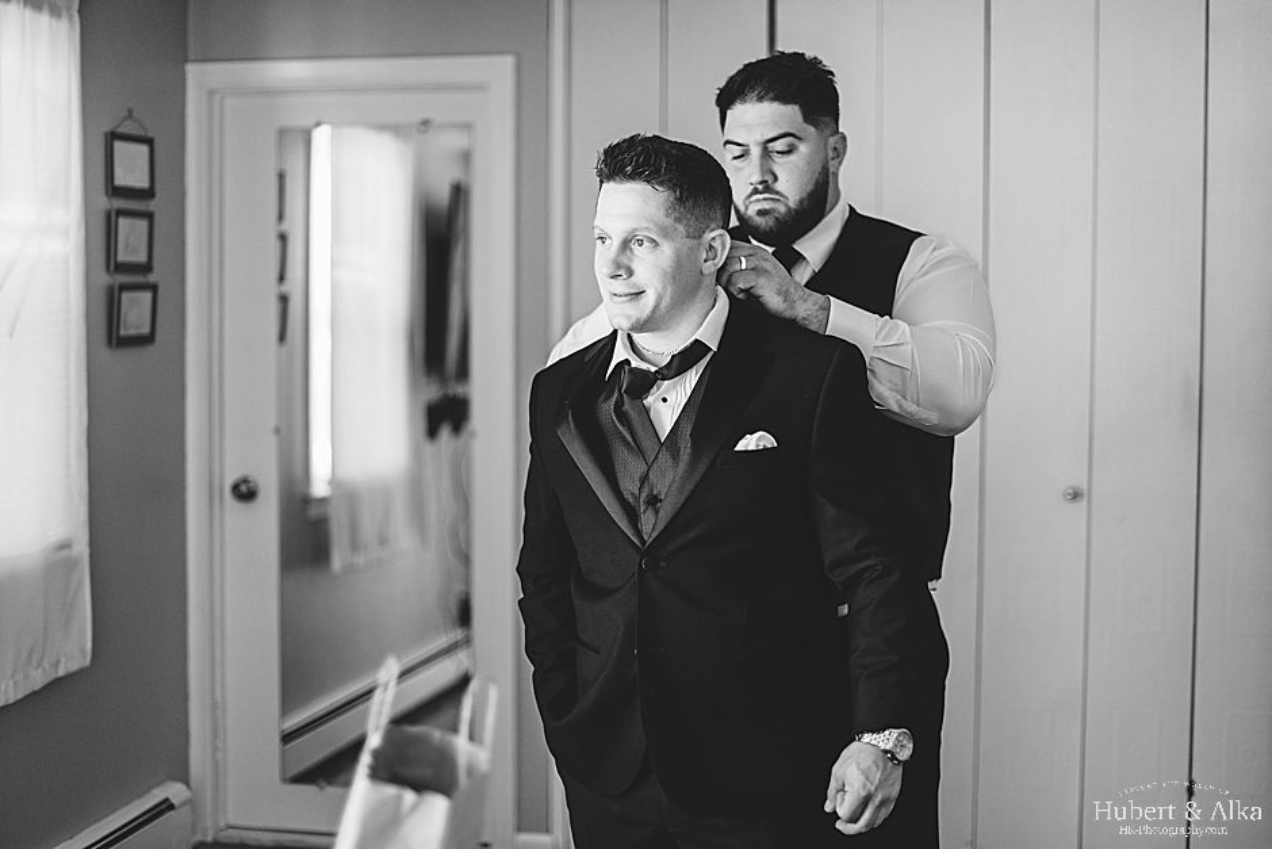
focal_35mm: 50
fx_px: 1767
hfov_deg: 39.6
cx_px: 636
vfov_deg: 27.0
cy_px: 424
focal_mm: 50
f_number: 1.6
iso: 500
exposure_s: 1/400
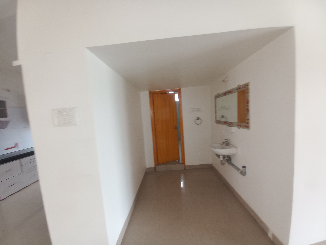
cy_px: 122
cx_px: 163
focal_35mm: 13
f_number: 2.2
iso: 160
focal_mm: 1.42
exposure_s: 1/33.3
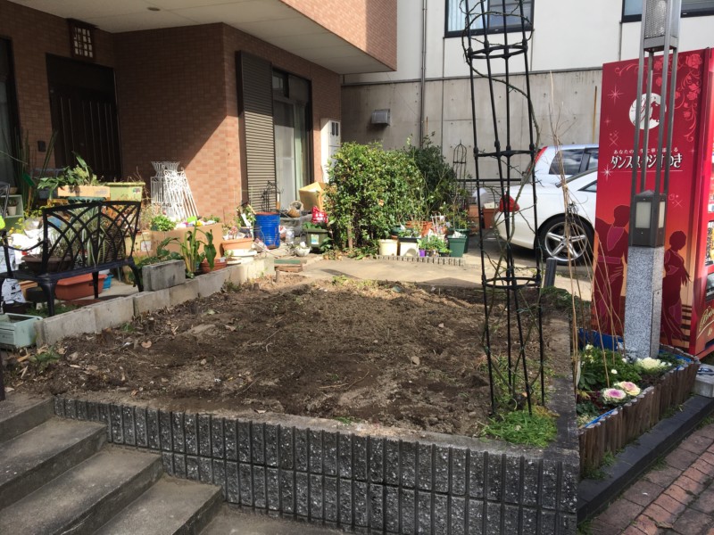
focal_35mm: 29
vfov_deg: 48.2
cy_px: 268
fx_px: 598
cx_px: 357
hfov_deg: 61.7
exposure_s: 1/481
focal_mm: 4.15
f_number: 2.2
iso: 25
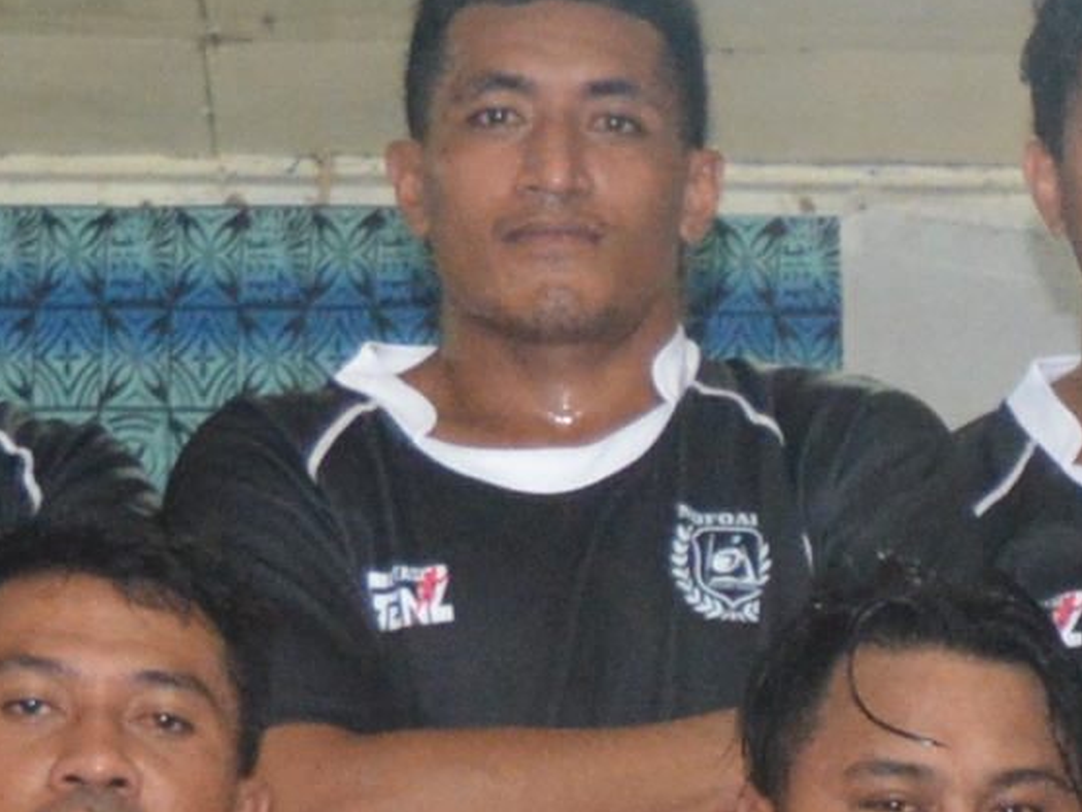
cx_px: 1900
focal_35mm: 256
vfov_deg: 5.6
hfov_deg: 7.5
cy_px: 1896
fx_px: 8004
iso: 2000
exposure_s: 1/60
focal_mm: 22
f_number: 3.8
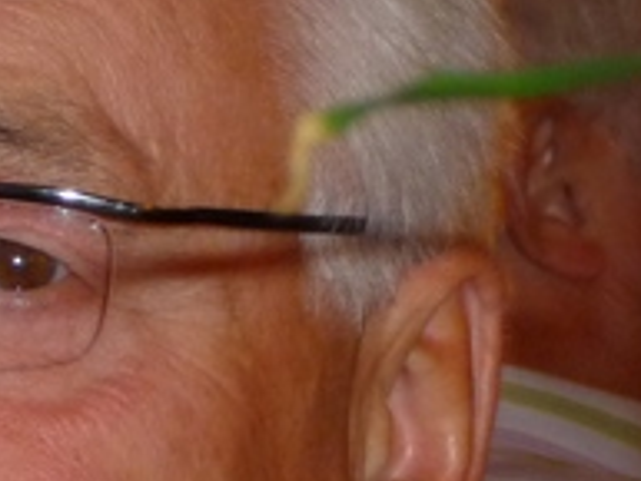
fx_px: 6448
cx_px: -485
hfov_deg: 5.6
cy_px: 401
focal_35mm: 348
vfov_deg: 4.3
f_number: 4.7
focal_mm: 14.2
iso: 250
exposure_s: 1/8
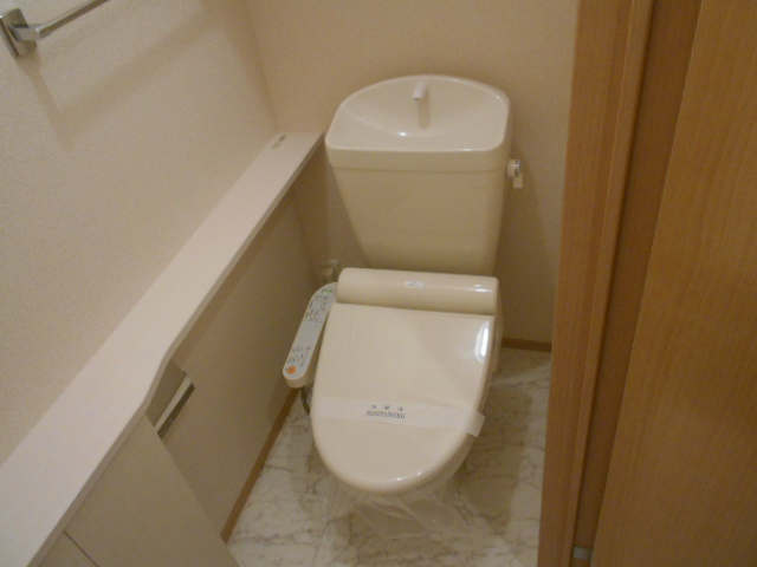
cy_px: 284
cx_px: 378
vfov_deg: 53.1
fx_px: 569
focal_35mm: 26
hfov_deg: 67.3
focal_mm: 4.6
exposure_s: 1/30
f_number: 3.2
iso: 400
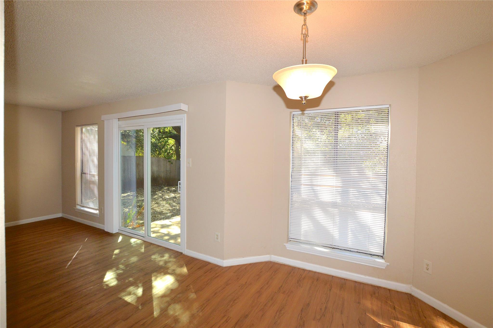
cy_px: 164
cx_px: 246
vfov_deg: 77.2
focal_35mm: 15
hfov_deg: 100.4
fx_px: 205
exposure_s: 1/160
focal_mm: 10
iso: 500
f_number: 5.6
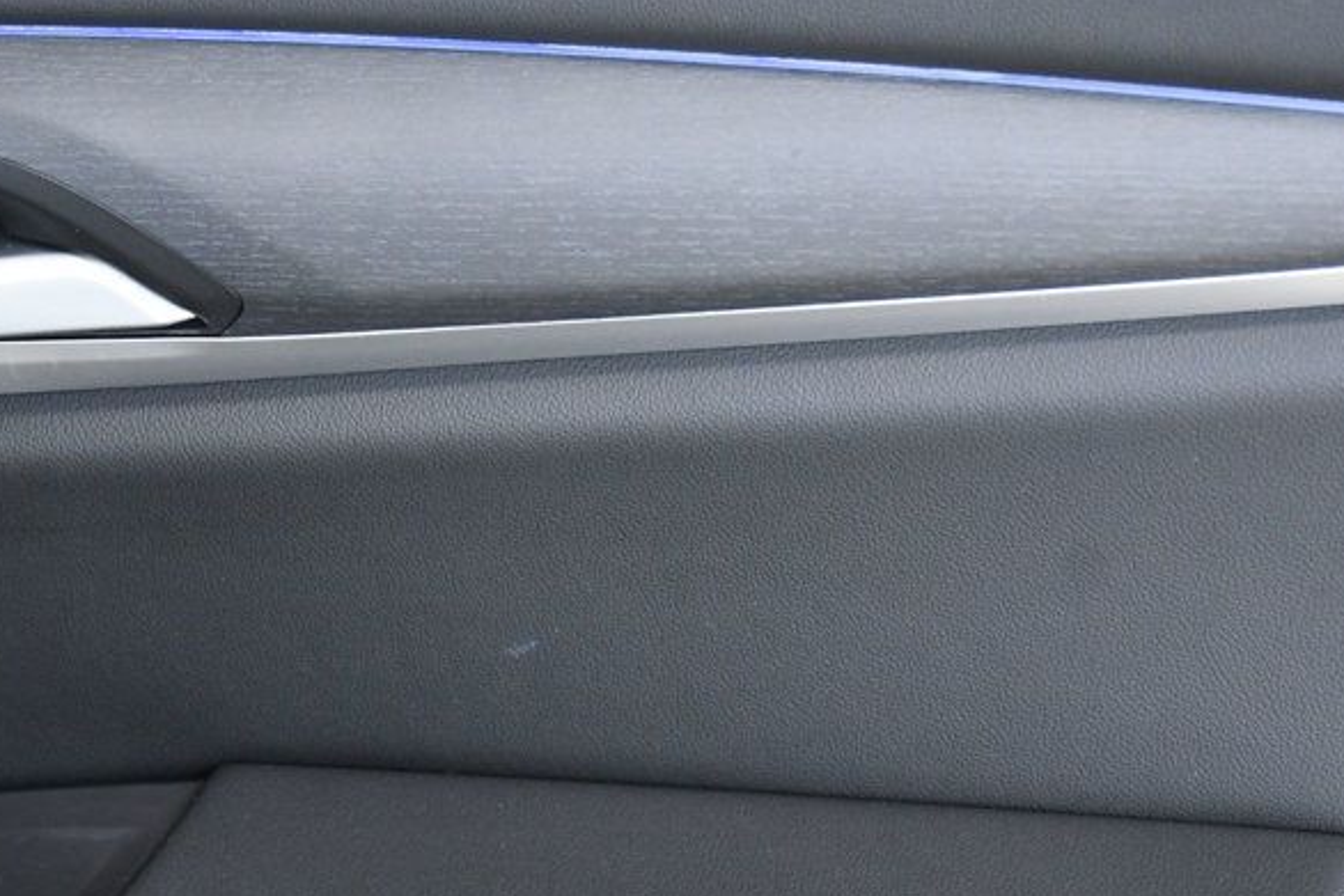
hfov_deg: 18.4
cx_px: 314
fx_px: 4107
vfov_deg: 12.4
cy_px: 699
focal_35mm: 110
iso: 2500
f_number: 6.3
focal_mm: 42
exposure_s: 1/160
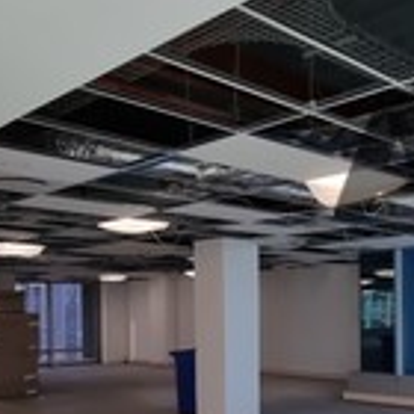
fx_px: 555
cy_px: 315
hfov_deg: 40.5
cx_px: 269
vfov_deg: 39.7
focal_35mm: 41
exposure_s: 1/198
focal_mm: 2.2
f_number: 2.2
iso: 50
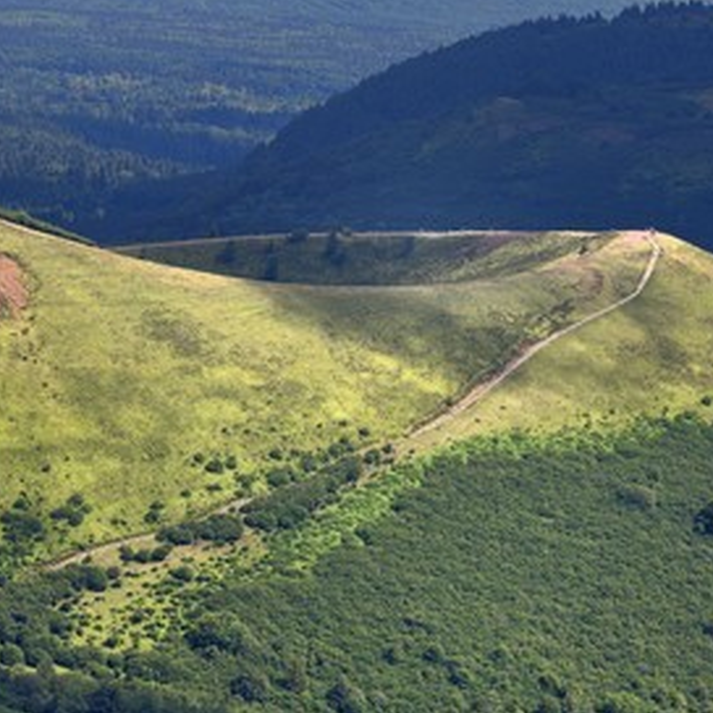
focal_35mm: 262
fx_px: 6105
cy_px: 351
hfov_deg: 6.7
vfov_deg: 6.7
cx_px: 189
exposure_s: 1/400
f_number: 7.1
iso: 200
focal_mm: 200
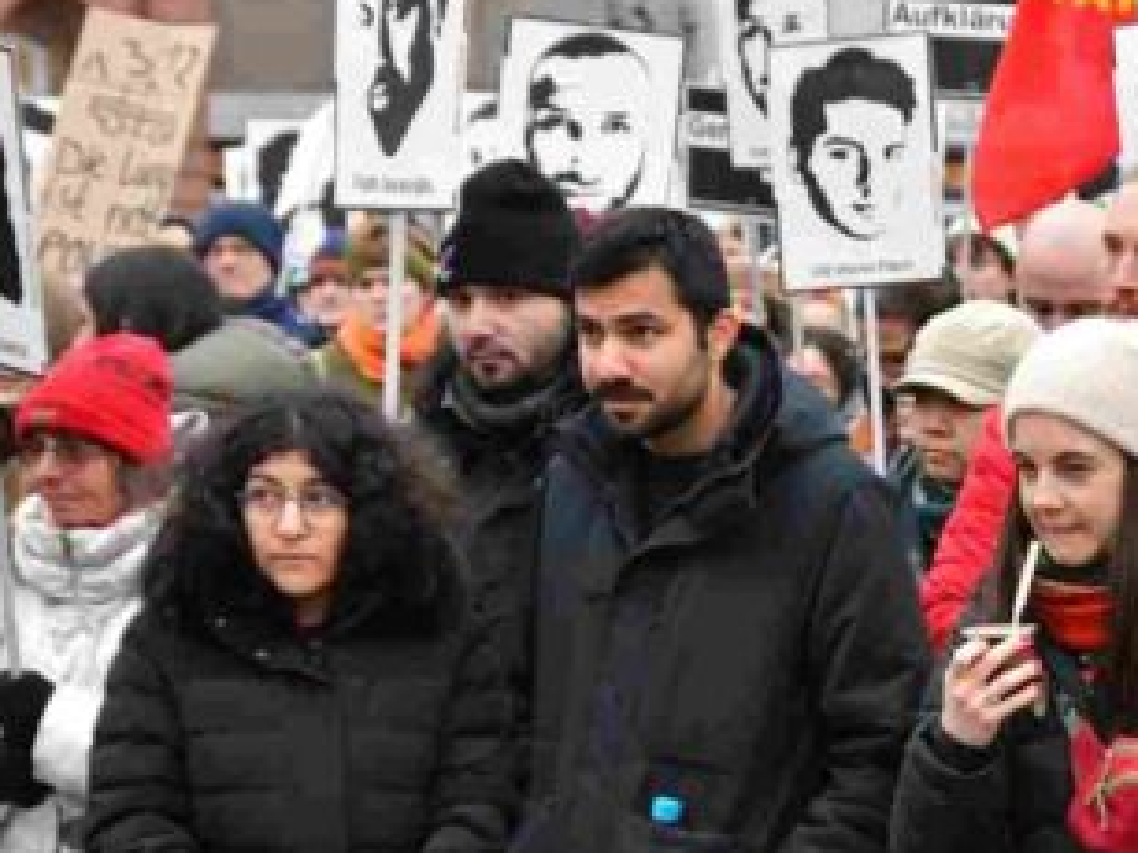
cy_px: 814
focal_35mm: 167
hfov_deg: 11.6
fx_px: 5488
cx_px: 1346
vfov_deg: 8.8
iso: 2000
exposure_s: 1/60
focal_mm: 58
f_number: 7.1
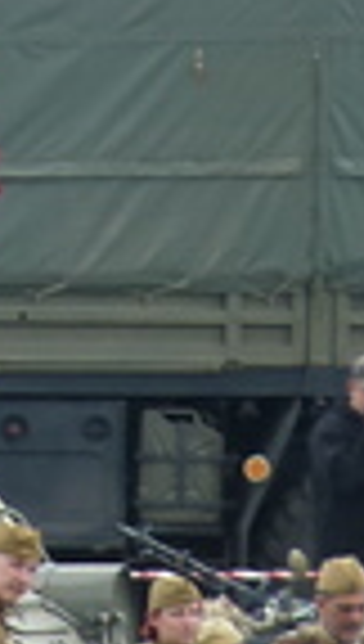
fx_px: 40401
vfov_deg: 0.9
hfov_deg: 0.5
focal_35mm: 2367
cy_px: 680
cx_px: -715
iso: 100
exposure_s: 1/125
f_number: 4.4
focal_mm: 86.4
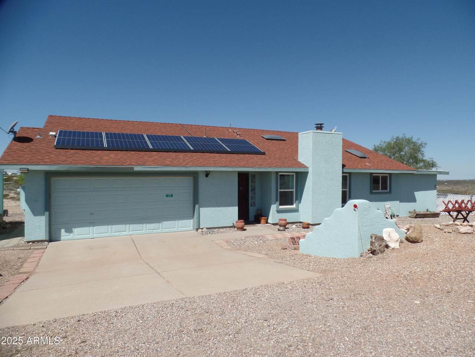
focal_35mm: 23
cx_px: 238
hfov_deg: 73.9
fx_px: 316
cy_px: 178
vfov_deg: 58.9
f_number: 3.5
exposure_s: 1/1500
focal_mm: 4.1
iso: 80
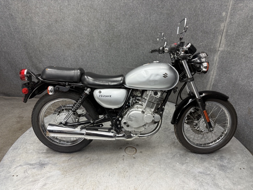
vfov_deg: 56.8
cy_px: 95
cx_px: 126
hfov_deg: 71.6
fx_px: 175
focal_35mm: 24
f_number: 1.78
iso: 125
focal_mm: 6.76
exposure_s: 1/120
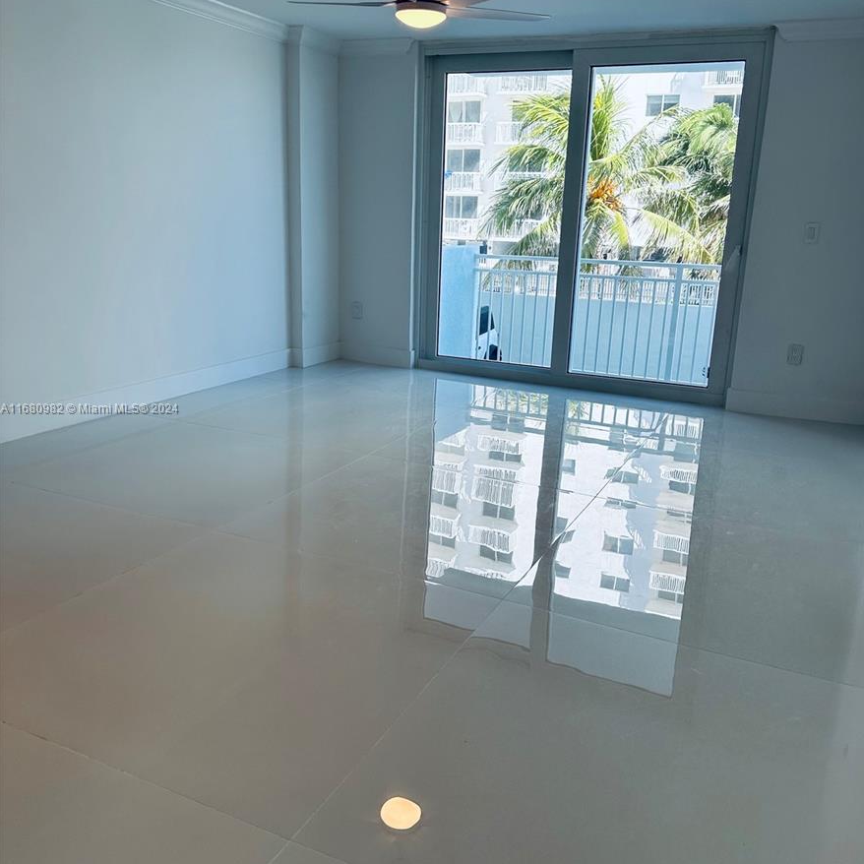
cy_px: 409
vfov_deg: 55.6
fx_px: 819
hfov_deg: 55.6
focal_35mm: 29
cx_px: 441
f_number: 1.78
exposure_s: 1/435
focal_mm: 6.86
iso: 80
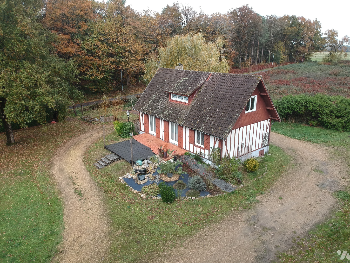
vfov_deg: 54.9
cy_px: 132
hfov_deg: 69.4
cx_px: 175
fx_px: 253
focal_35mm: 25
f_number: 2.6
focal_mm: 4.49
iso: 100
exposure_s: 1/200
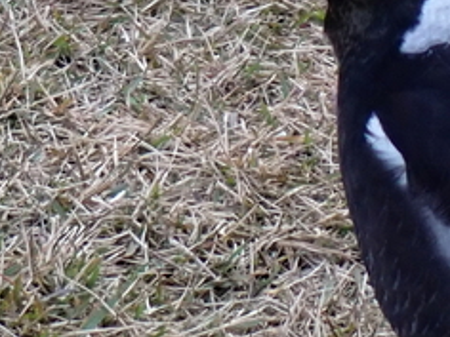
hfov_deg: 4.1
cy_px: 184
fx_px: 6292
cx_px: 507
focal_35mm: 484
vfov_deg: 3.1
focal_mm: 18
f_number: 4.9
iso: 320
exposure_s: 1/250
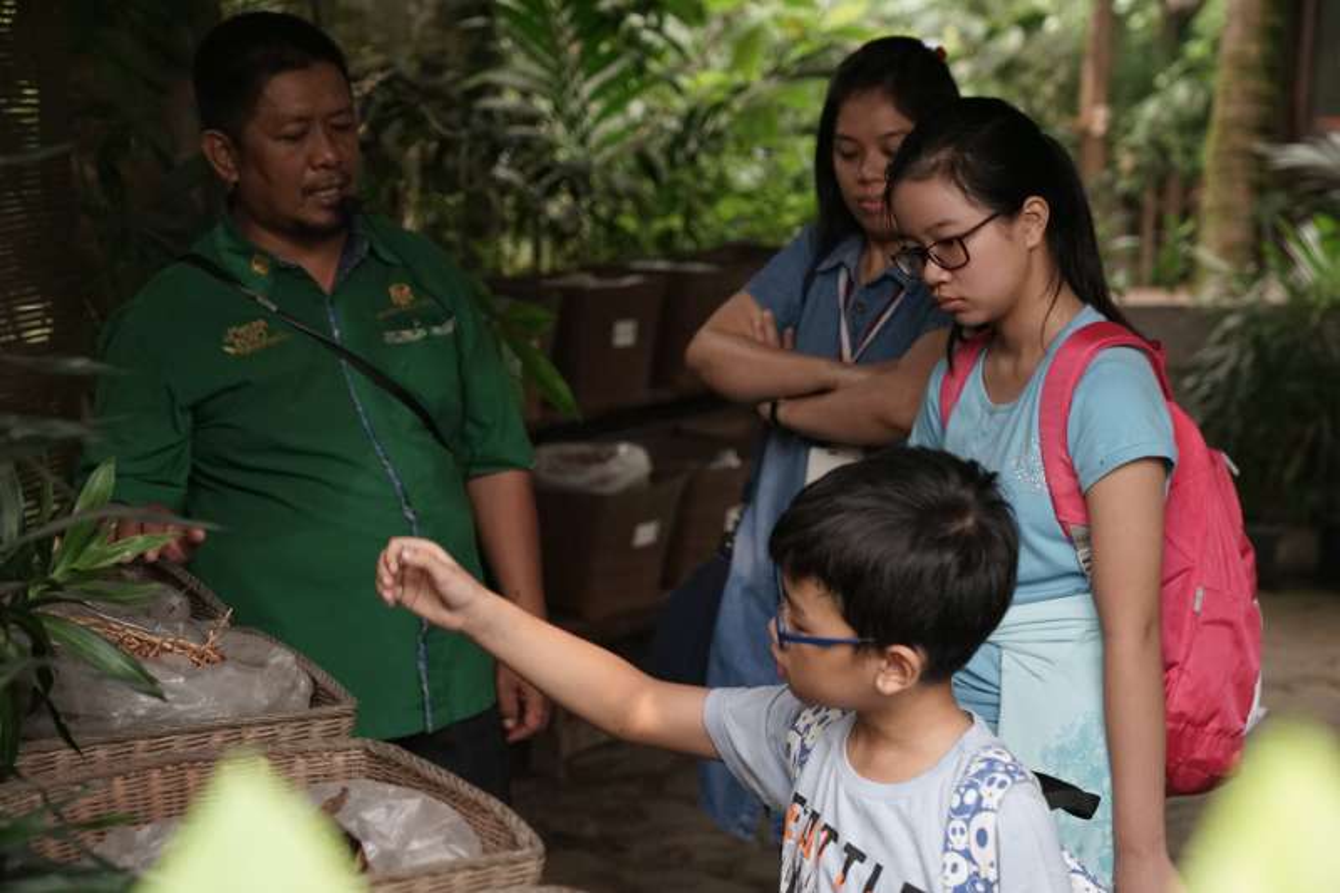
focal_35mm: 70
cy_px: 446
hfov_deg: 28.8
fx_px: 2605
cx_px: 670
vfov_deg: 19.4
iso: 2000
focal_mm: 70
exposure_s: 1/200
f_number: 4
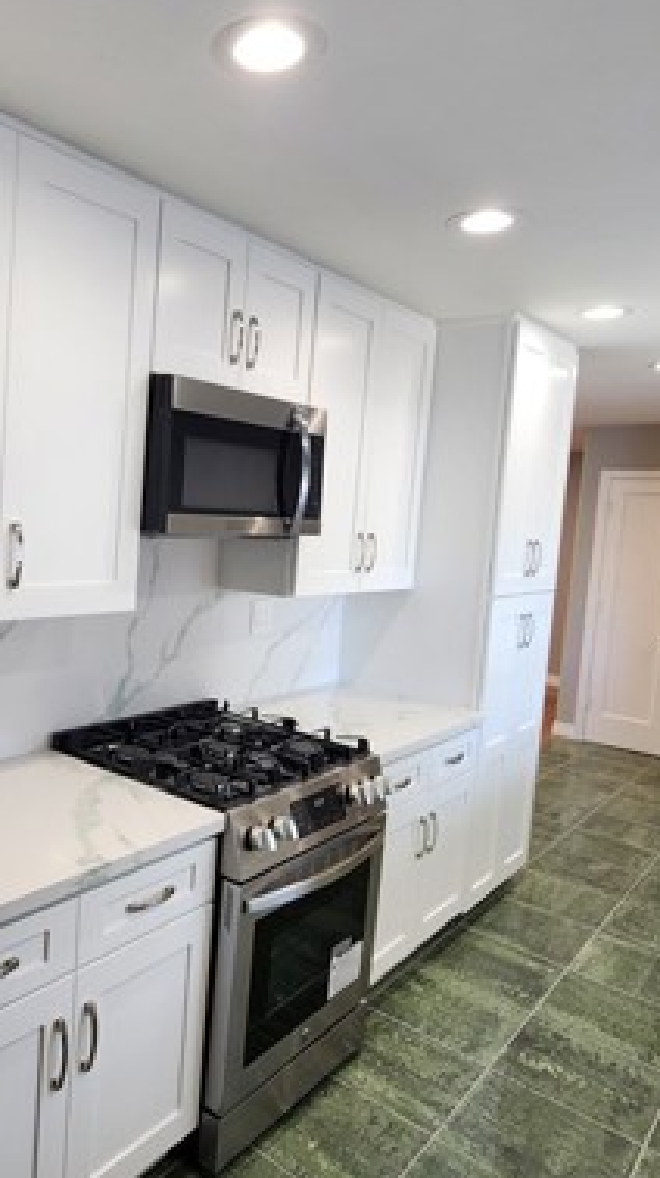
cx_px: 100
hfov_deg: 44.4
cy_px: 580
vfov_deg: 76.3
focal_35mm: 24
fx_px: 748
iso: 100
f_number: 2.2
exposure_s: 1/60
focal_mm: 2.2
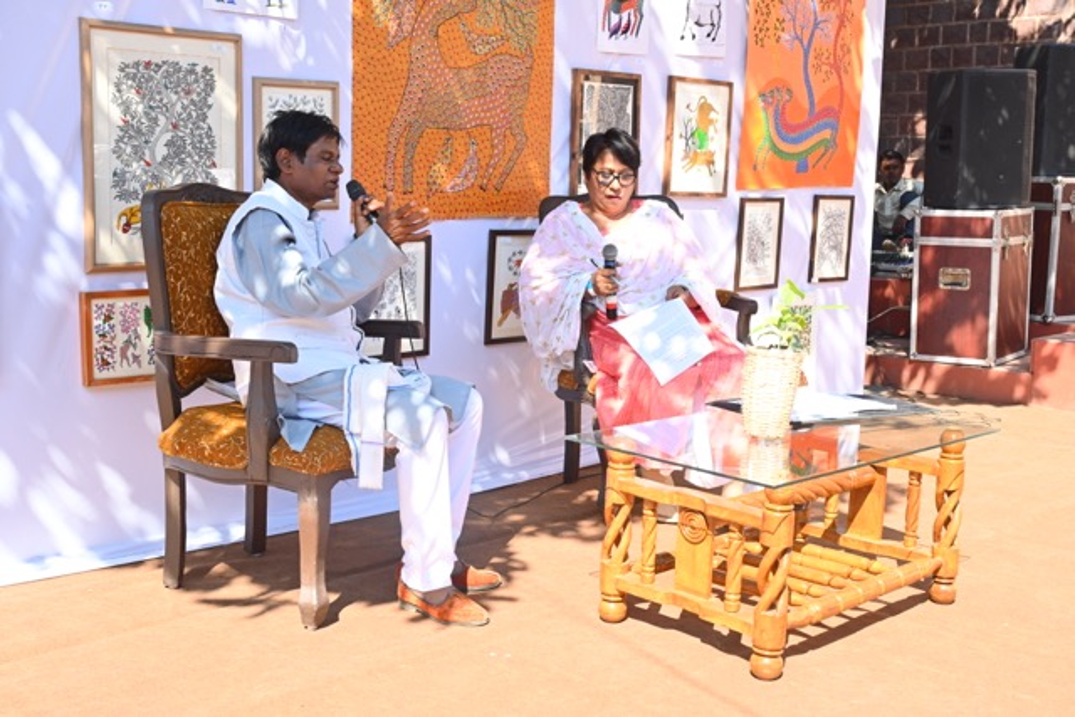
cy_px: 358
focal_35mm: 42
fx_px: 1254
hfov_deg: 46.4
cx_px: 538
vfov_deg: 31.9
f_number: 7.1
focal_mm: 42
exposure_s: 1/320
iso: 500
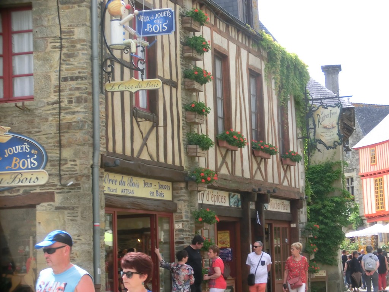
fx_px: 1079
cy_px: 146
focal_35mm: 96
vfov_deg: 15.4
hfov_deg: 20.4
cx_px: 194
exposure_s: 1/200
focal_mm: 17.06
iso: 80
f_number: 5.3
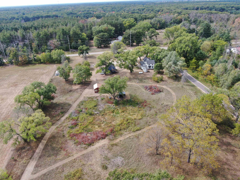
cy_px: 90
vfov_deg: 56.8
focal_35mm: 24
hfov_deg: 71.6
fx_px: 166
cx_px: 120
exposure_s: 1/500
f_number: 2.8
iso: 100
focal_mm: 4.39
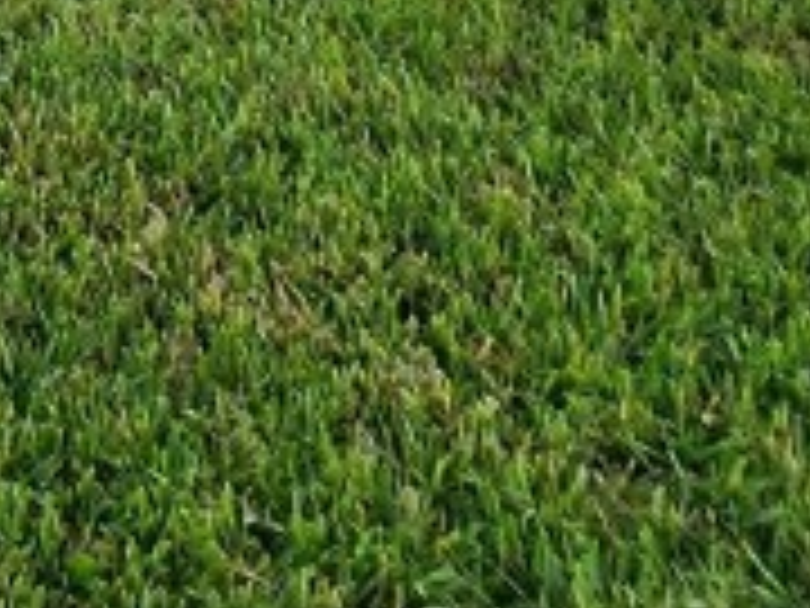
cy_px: -1018
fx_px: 1732
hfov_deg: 19.3
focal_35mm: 74
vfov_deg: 12.7
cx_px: -680
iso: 50
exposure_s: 1/342
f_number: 2.2
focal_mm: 2.2
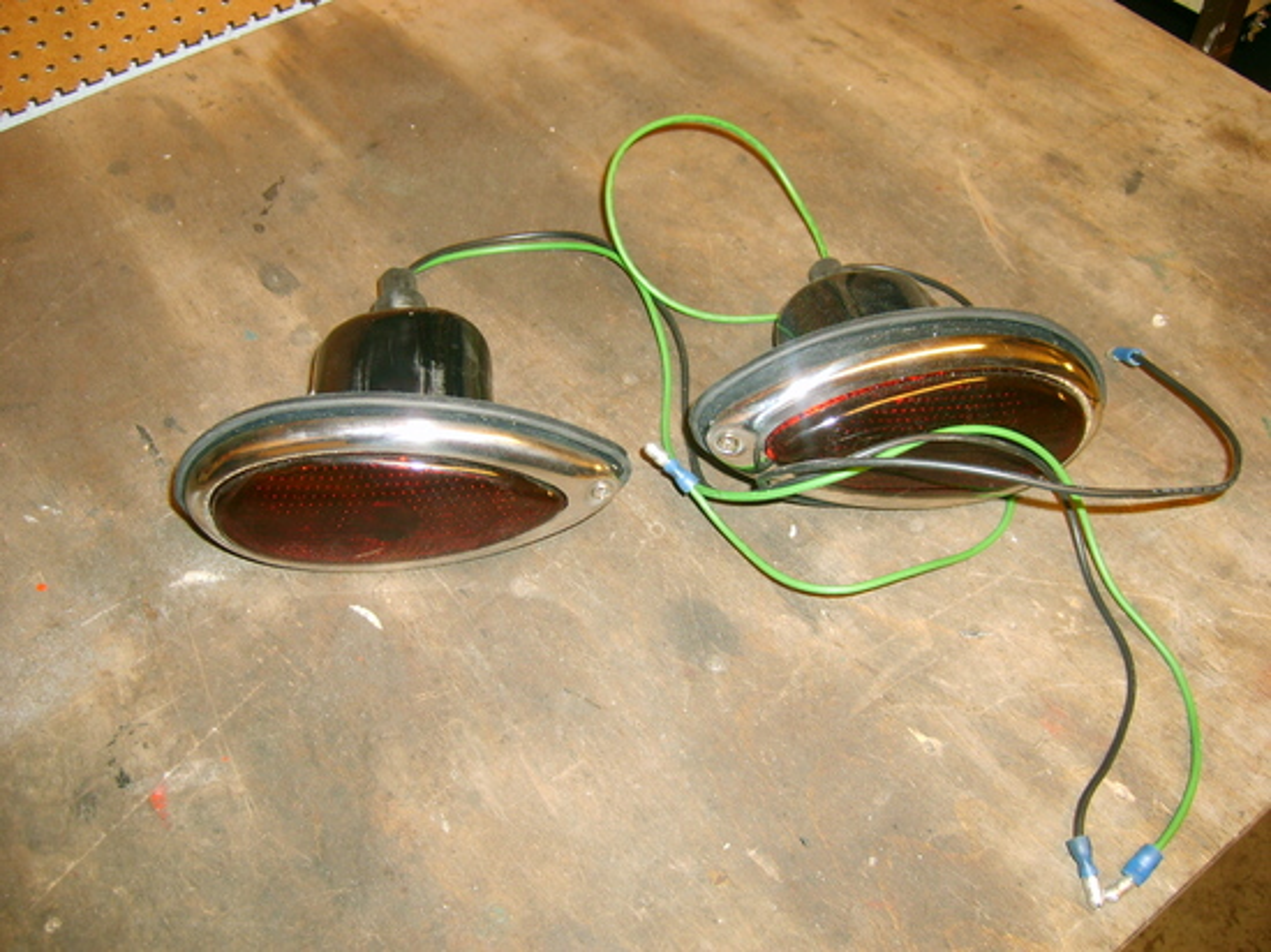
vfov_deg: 40.7
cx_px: 636
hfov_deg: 52.6
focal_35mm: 35
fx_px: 1285
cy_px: 476
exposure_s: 1/30
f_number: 2.8
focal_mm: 5.8
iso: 100
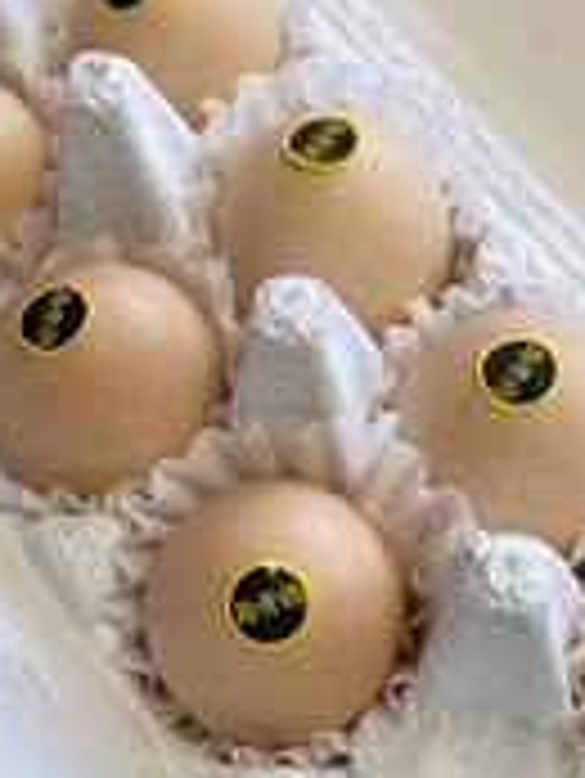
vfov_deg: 31.9
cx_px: 338
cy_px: 531
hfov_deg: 24.4
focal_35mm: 60
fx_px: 1350
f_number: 1.6
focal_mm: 4.2
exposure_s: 1/100
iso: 80
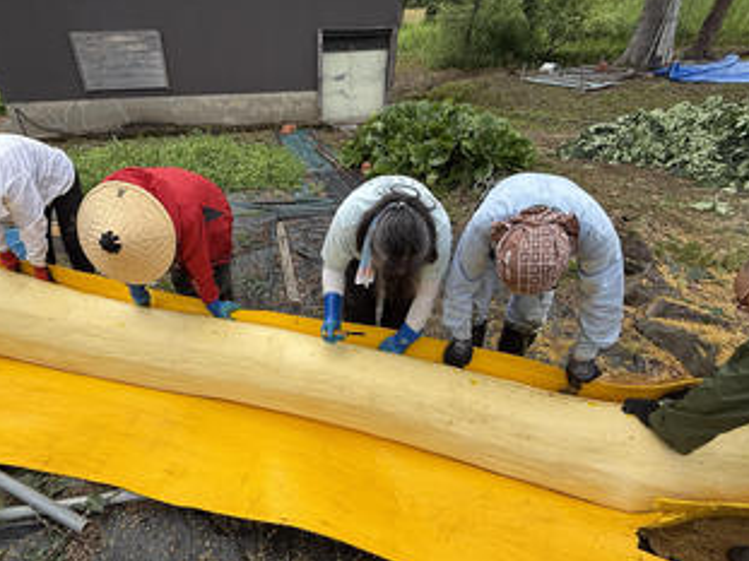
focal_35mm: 18
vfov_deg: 71.3
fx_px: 389
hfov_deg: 86.6
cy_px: 313
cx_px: 299
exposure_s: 1/1339
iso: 50
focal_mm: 2.22
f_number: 2.2
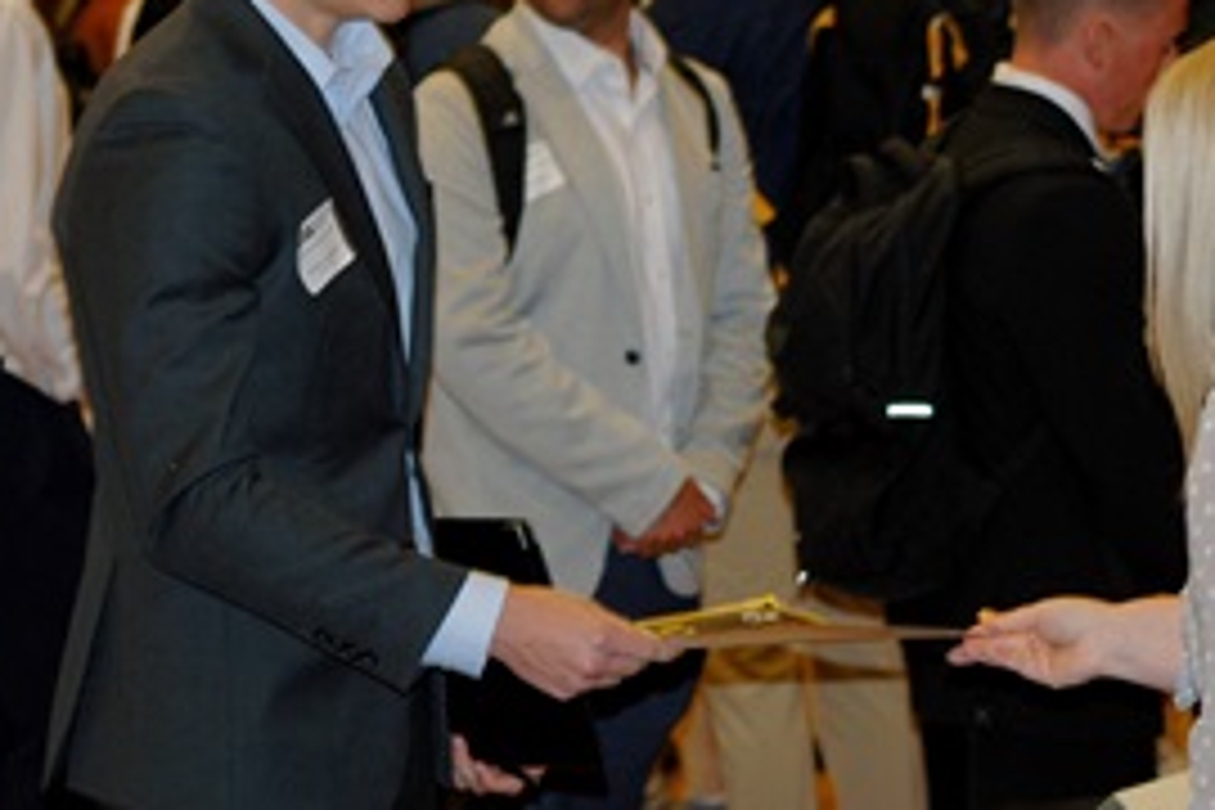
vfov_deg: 7.8
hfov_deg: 11.7
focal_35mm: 175
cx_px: 950
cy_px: 198
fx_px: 5906
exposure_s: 1/60
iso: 200
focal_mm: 70
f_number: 4
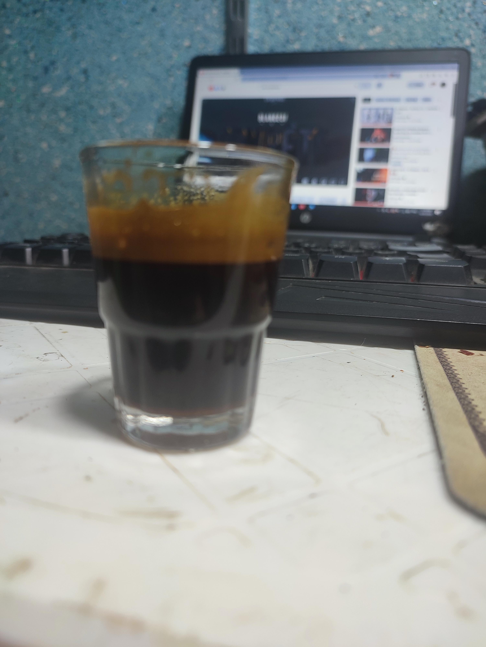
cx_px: 243
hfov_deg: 54.9
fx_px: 468
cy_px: 324
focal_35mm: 25
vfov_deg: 69.4
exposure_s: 1/33
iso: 229
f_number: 1.9
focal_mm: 6.04
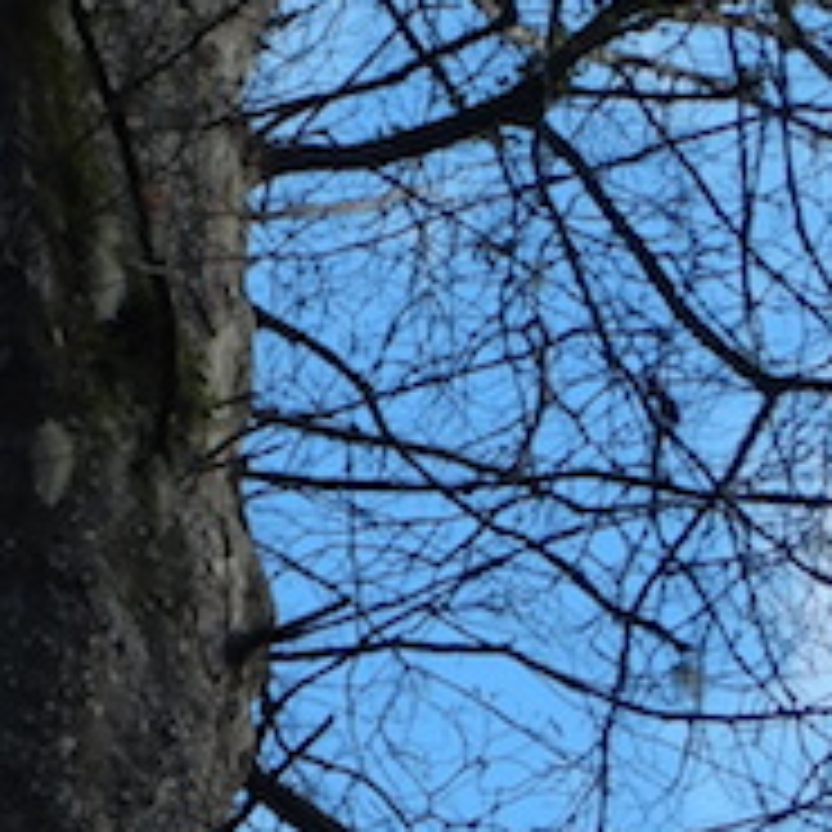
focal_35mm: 248
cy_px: 436
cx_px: -157
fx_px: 6744
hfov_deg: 7.0
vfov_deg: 7.1
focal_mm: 8.5
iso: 125
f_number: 4.3
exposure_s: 1/320
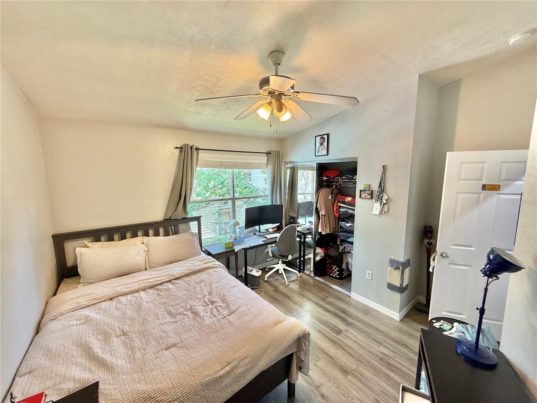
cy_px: 202
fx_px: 217
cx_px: 268
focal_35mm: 14
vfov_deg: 85.7
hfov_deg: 102.1
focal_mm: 2.22
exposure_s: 1/60
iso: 200
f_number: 2.2
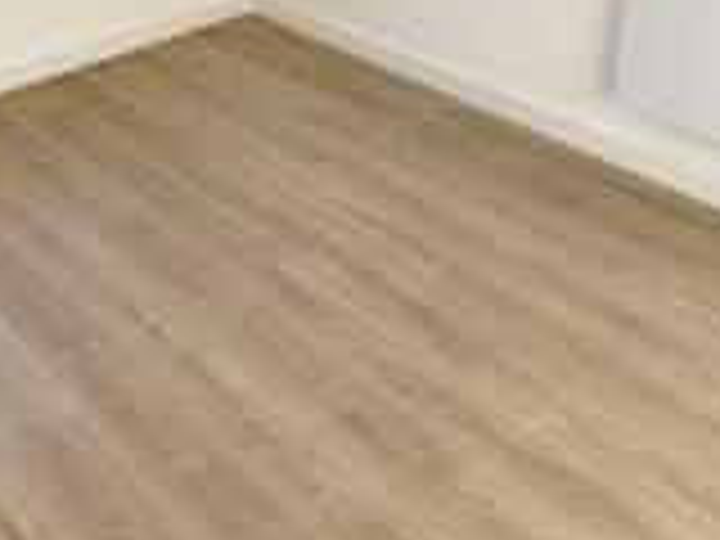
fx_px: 1061
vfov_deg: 27.6
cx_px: 259
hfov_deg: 37.2
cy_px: 65
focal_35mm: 51
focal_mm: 2.22
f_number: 2.2
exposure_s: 1/261
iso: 50
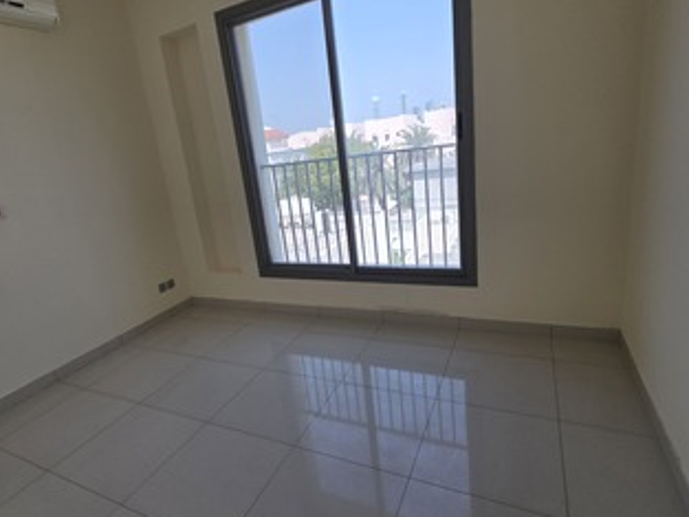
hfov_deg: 84.4
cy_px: 254
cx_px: 309
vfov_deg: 68.7
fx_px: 378
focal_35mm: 19
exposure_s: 1/359
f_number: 1.9
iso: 64
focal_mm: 2.2
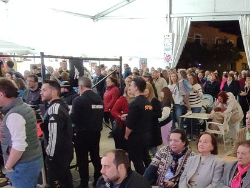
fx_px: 239
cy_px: 148
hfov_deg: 50.1
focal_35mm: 33
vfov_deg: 41.3
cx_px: 217
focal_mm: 1.65
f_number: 2.2
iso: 859
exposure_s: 1/17
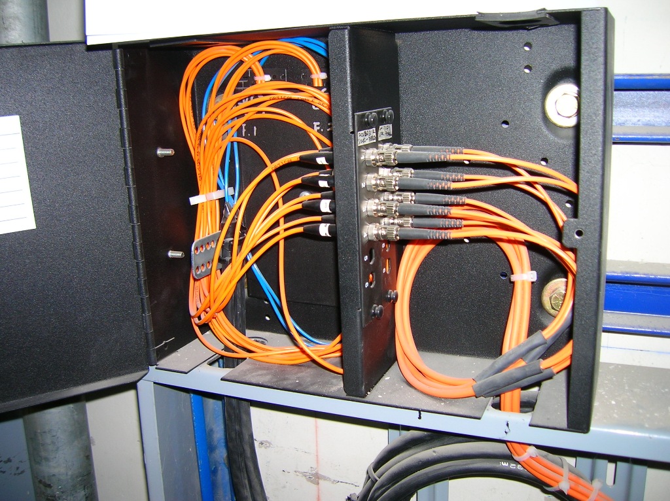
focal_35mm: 34
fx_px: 657
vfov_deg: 41.7
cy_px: 250
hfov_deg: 54.0
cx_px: 335
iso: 50
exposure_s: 1/60.1
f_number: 2.9
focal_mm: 5.7
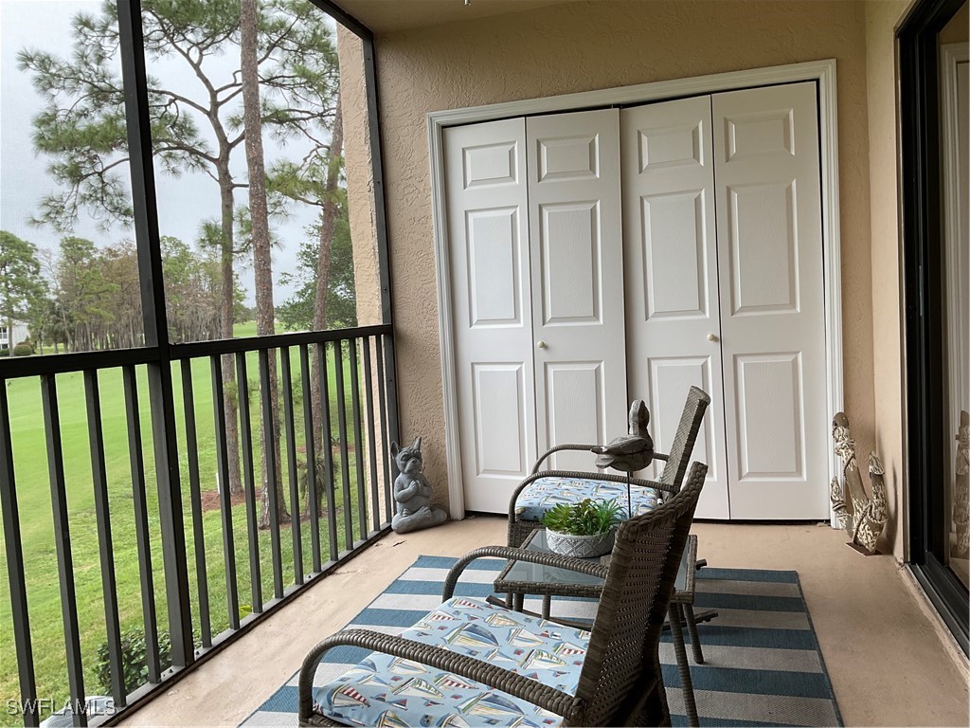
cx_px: 485
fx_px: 813
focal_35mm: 29
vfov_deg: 48.2
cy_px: 364
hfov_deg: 61.7
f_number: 1.8
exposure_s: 1/126
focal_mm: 3
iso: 16
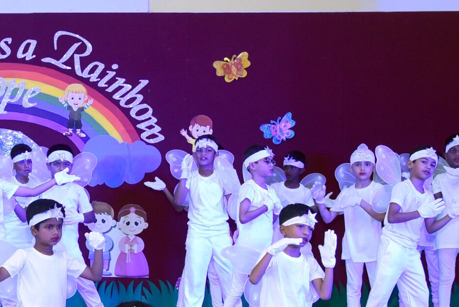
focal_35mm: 88
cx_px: 3
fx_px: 1124
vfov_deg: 15.2
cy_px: 347
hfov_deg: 22.2
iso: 1600
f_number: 5
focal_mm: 32
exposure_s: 1/160
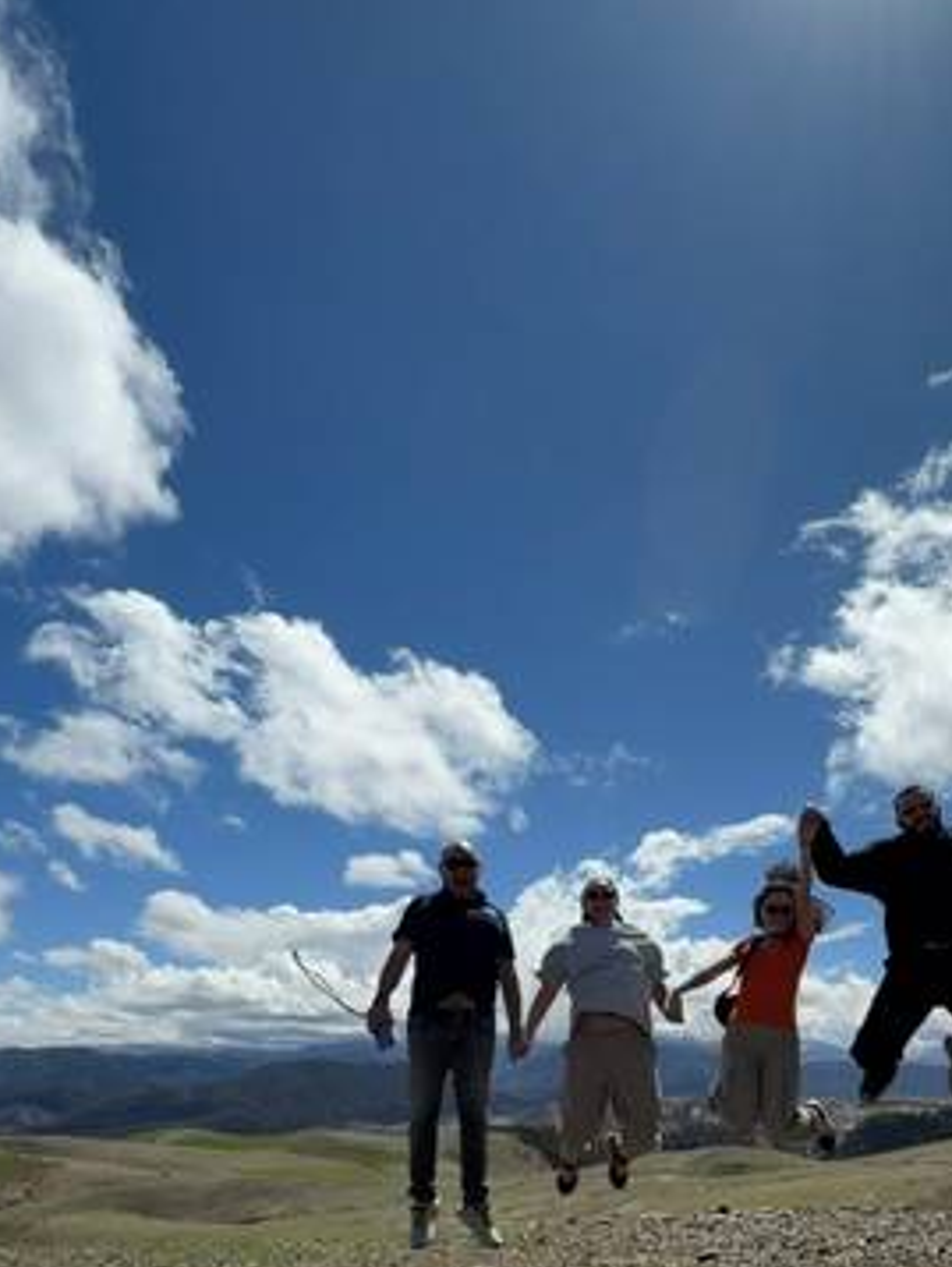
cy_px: 984
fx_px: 916
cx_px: 580
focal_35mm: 25
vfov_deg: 64.2
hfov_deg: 54.5
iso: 20
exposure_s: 1/1745
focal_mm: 2.22
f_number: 2.2
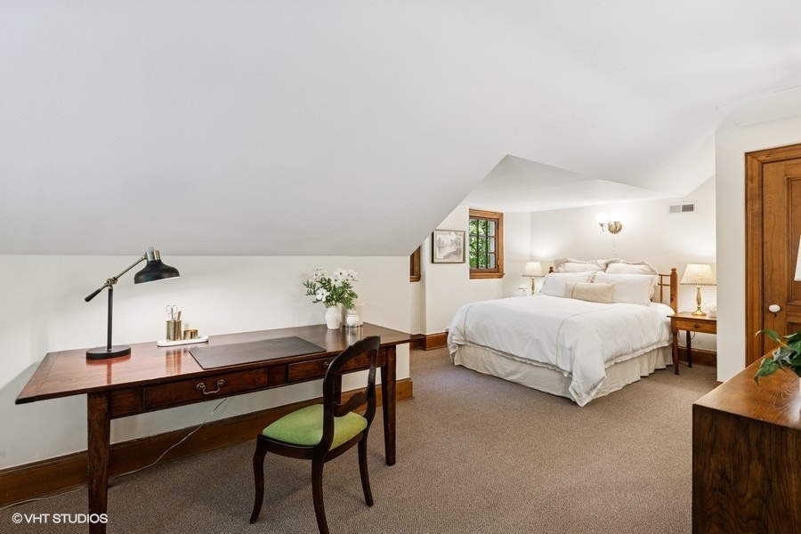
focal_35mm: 17
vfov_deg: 70.4
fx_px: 378
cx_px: 400
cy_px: 267
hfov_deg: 93.3
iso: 250
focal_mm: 17
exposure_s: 1/15
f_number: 8
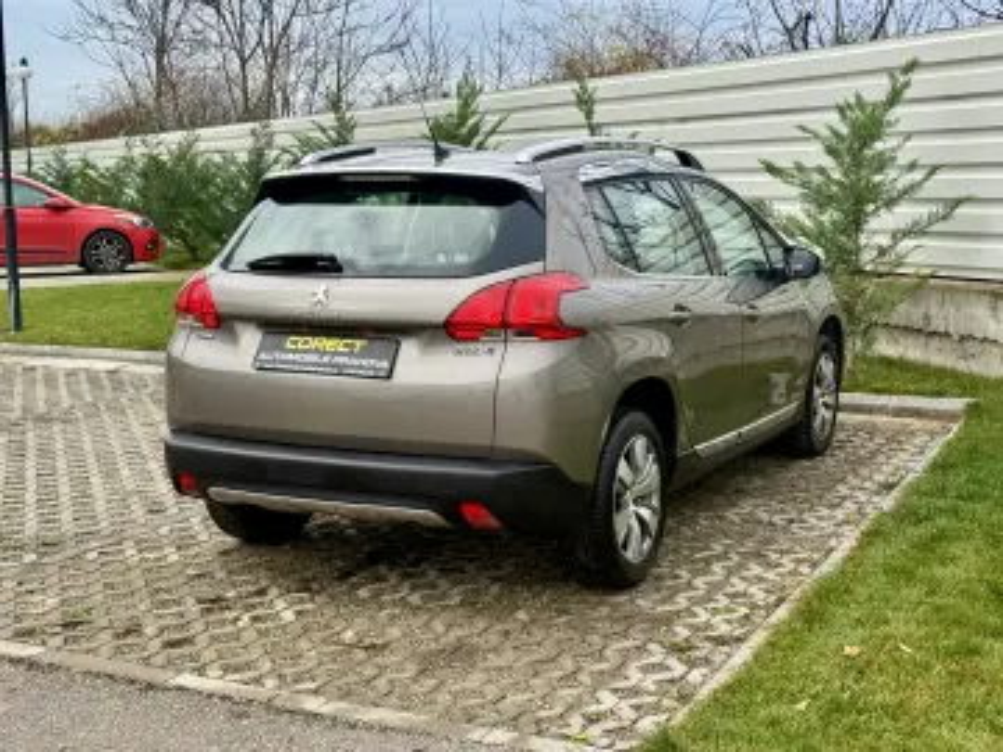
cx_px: 502
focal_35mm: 48
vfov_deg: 30.3
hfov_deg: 39.7
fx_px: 1391
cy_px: 376
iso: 80
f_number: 1.78
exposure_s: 1/1167
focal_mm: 6.76
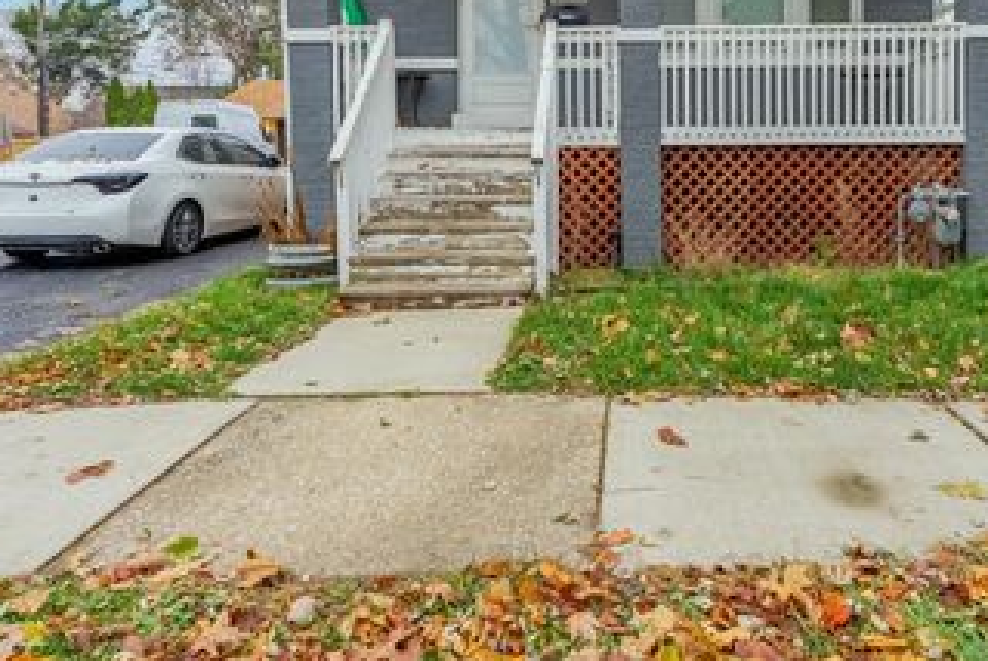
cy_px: 151
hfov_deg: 67.7
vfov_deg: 47.1
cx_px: 624
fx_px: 721
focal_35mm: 26
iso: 200
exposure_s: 1/800
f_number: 7.1
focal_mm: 16.8
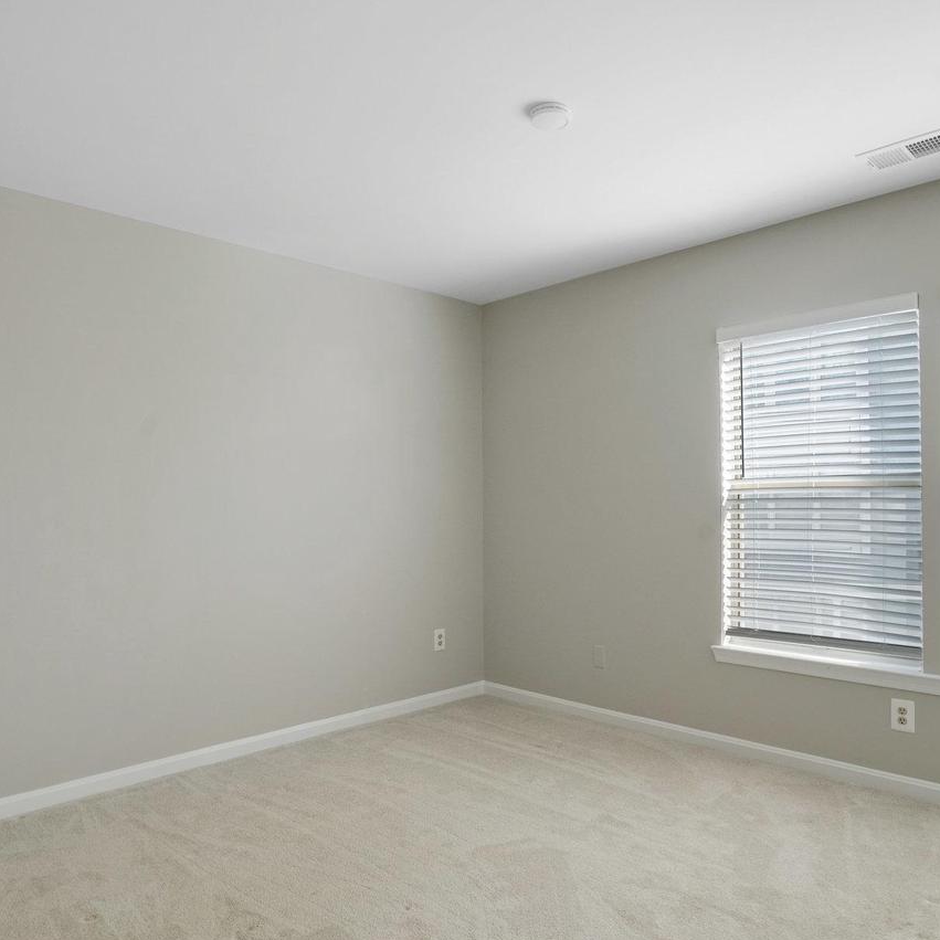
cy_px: 494
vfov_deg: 67.2
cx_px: 547
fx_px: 707
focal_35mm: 23
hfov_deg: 66.8
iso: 1250
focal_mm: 16
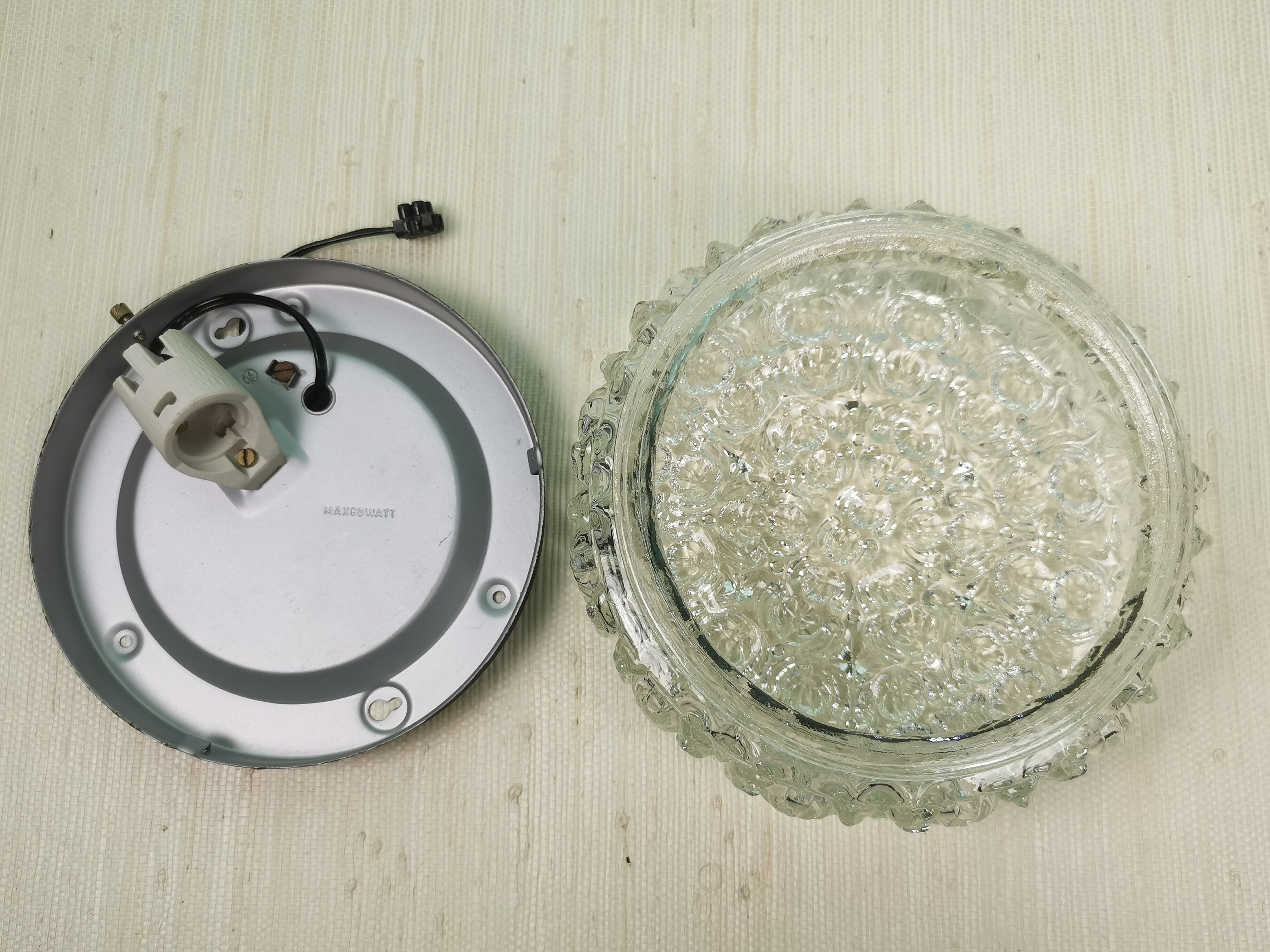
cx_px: 635
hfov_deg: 58.4
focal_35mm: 31
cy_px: 476
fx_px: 1137
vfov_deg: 45.4
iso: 50
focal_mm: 5.58
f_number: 1.8
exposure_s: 1/100
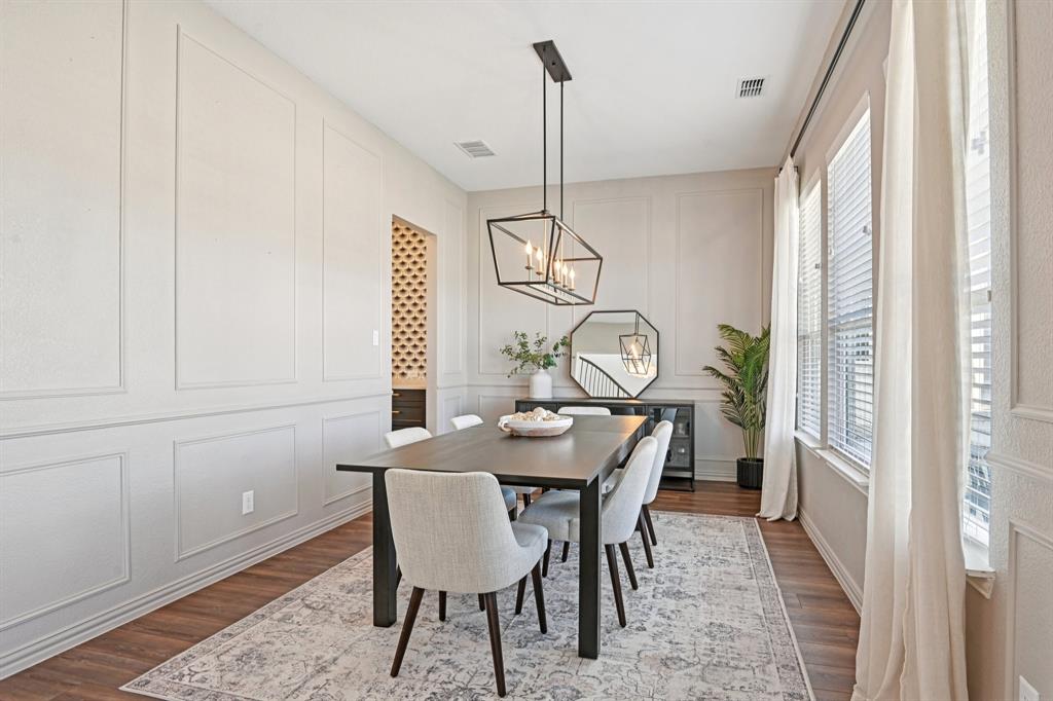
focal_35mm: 19
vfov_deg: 64.5
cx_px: 526
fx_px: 556
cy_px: 350
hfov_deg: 86.9
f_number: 8
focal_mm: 19
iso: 400
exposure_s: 1/25
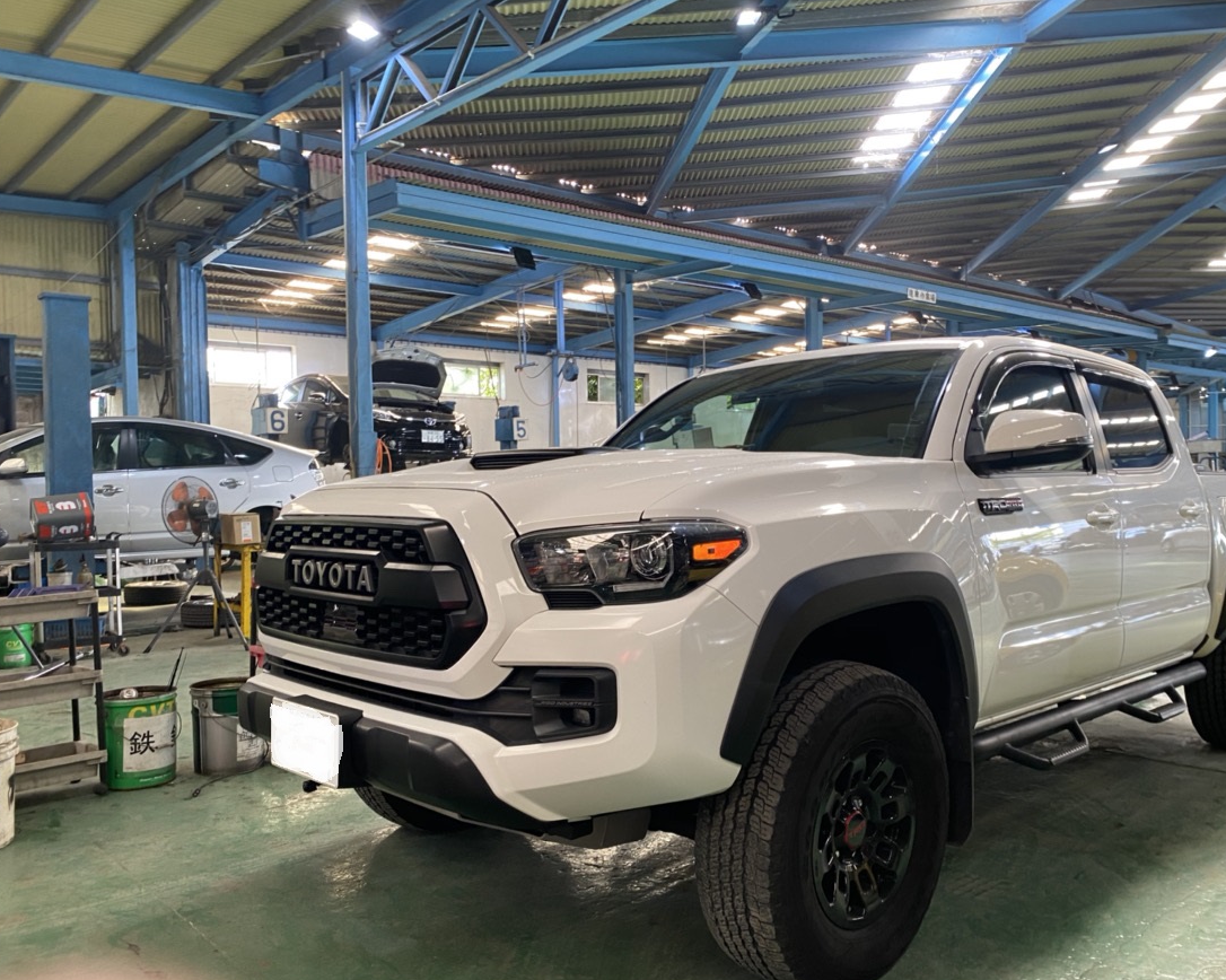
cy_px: 506
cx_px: 641
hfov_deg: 62.2
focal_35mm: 28
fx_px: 1016
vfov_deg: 51.5
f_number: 1.8
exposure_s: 1/60
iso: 80
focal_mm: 4.25
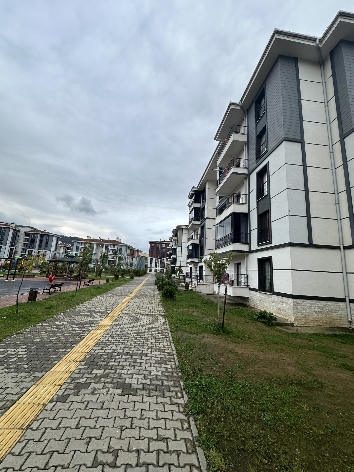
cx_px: 177
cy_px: 236
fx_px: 191
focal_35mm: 14
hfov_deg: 85.7
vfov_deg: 102.1
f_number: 2.2
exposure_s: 1/102
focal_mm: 2.22
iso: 40
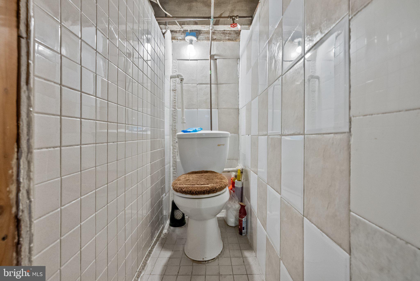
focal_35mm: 16
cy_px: 140
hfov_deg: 96.7
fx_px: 187
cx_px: 210
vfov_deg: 73.8
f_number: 8
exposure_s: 1/15
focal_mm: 16
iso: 2000
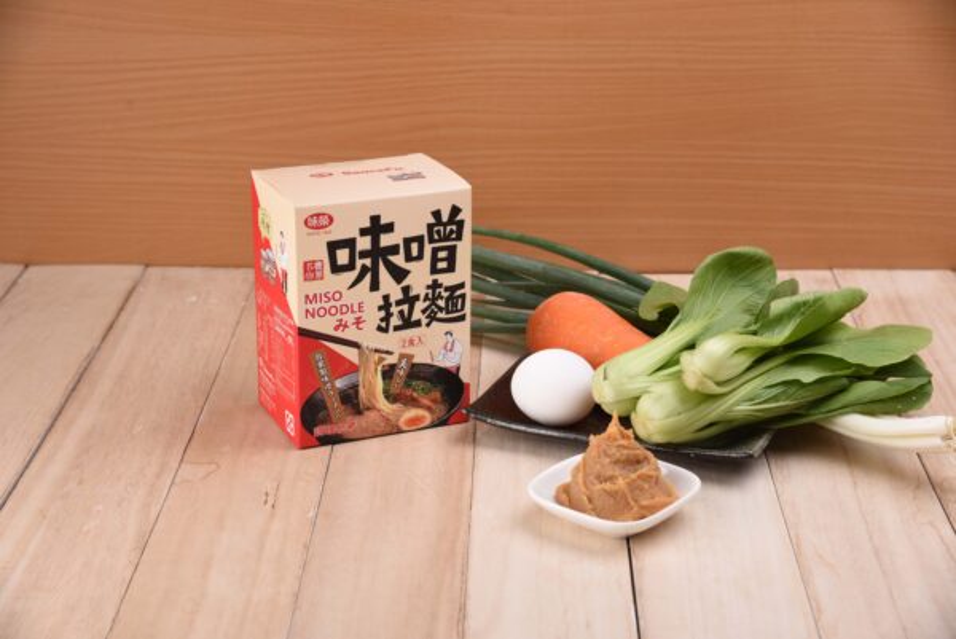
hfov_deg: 27.0
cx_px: 478
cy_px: 320
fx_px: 1993
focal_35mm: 75
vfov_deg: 18.2
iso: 100
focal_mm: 75
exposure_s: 1/125
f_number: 8
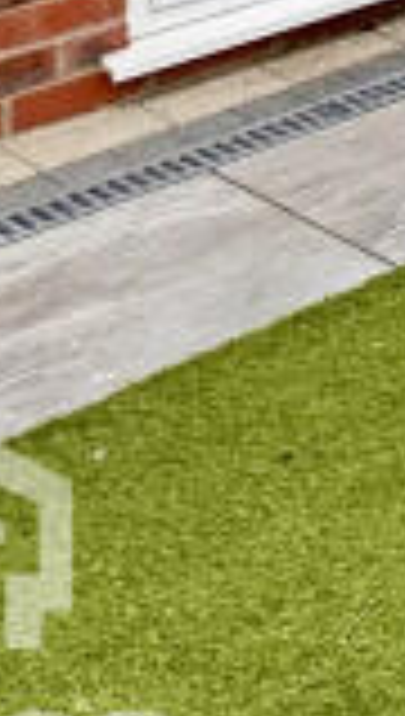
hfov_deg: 8.6
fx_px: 1862
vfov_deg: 17.1
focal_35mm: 98
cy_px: -644
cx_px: 1440
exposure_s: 1/1256
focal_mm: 2.22
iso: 40
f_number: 2.2
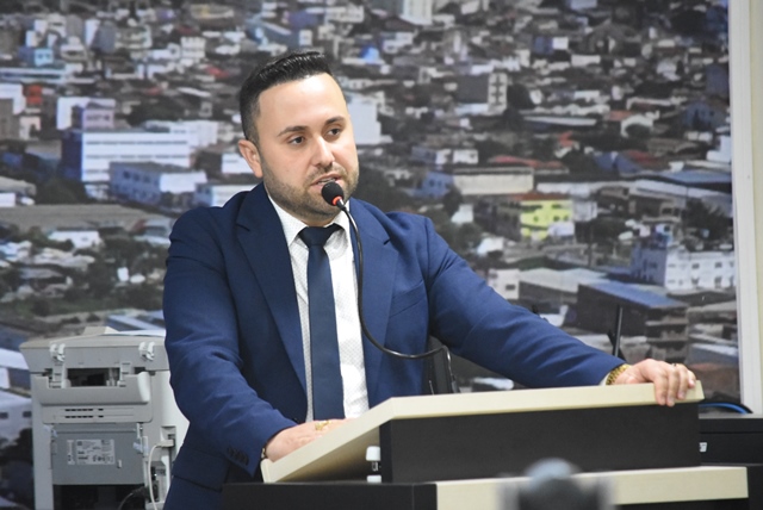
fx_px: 9546
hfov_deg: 4.6
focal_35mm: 450
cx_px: 382
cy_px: 255
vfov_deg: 3.1
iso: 5000
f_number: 5.6
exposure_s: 1/30
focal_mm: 300
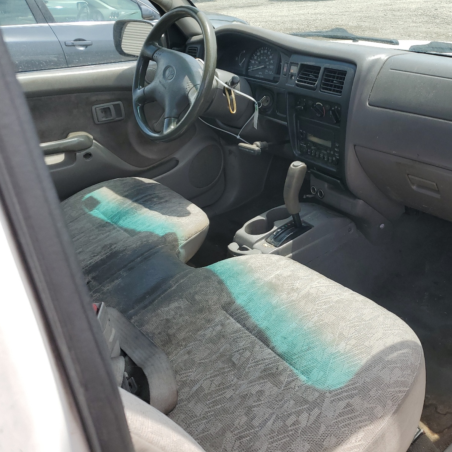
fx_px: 458
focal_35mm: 31
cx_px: 300
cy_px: 228
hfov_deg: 51.6
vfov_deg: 52.5
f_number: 1.5
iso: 50
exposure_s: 1/1111
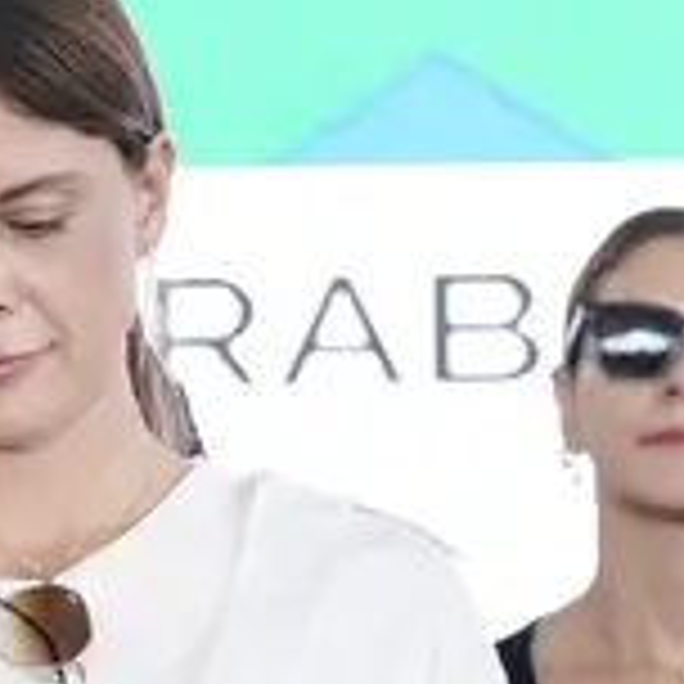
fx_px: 11267
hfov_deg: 3.5
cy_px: 459
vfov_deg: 3.5
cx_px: 1300
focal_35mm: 504
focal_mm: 70
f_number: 3.5
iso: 1000
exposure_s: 1/400
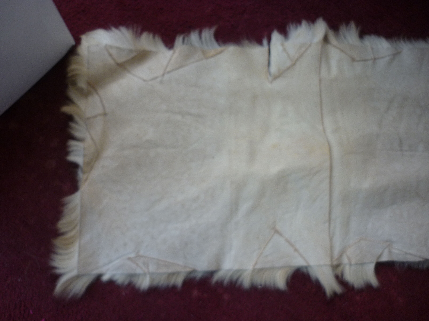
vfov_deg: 42.9
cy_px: 160
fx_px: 409
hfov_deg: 55.4
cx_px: 214
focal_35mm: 33
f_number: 2.8
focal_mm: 5.5
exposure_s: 1/30
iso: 100
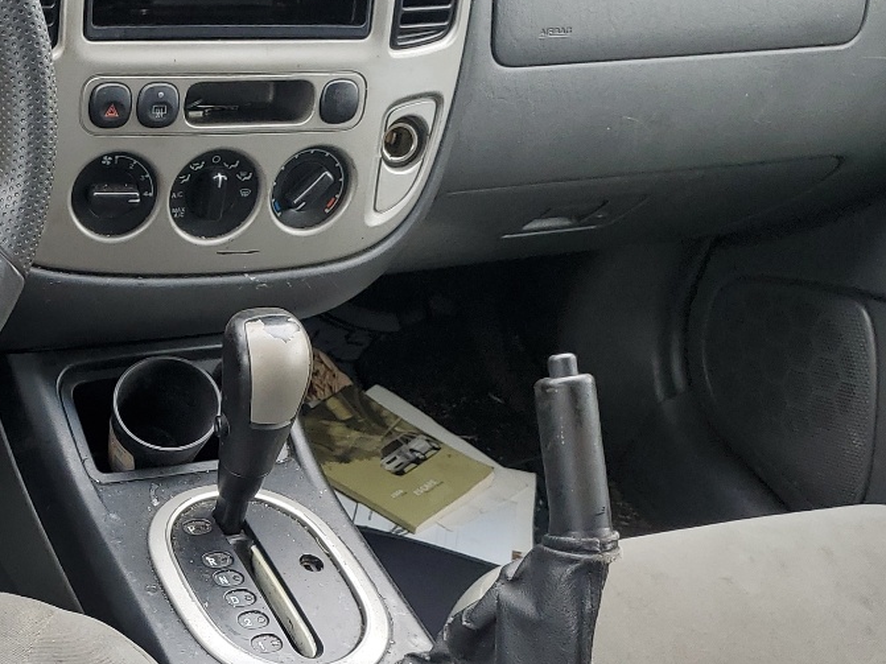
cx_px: -21
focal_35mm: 62
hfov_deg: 29.0
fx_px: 1587
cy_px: 458
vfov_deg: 23.5
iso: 50
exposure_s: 1/175
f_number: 1.5
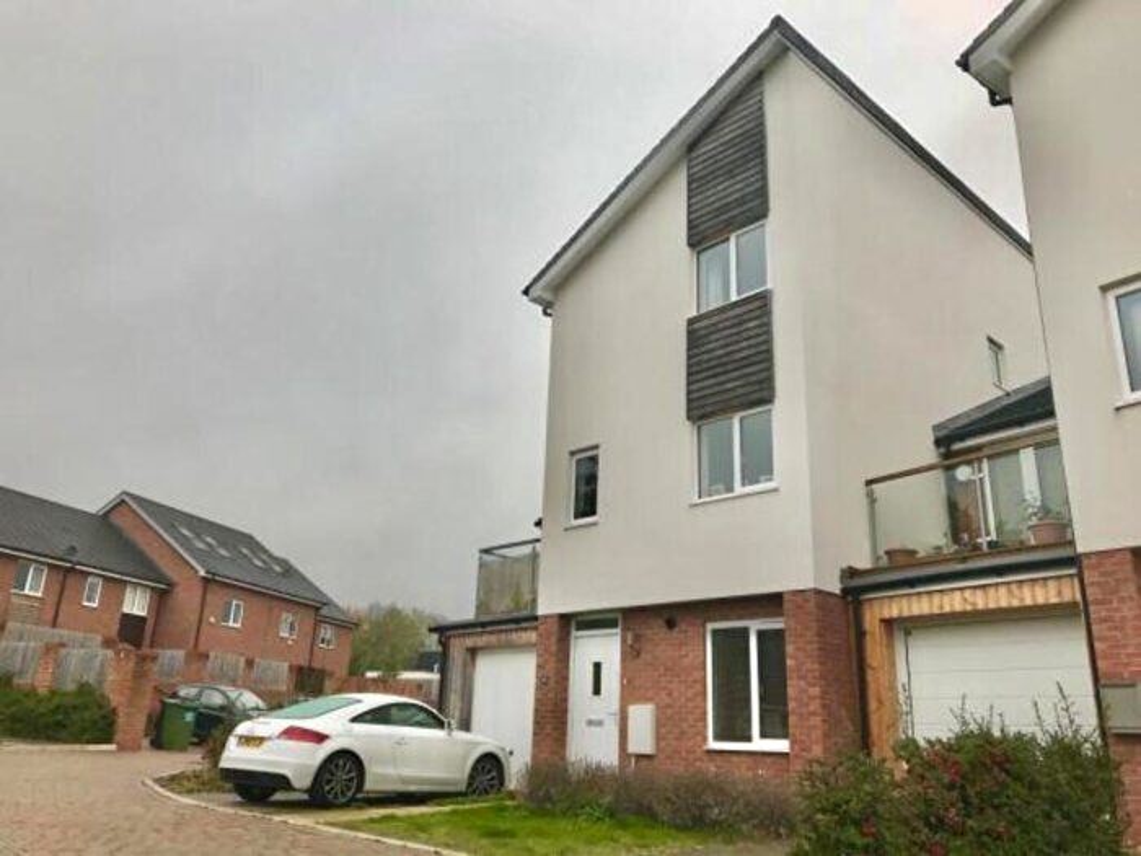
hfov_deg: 63.4
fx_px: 923
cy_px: 428
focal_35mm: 28
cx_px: 570
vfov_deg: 49.7
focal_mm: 3.99
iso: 20
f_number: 1.8
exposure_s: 1/1808
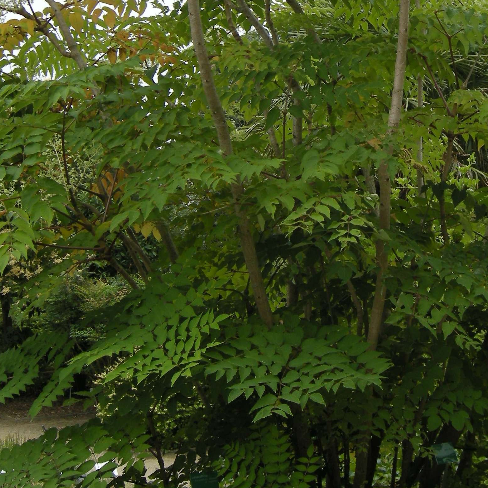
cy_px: 65
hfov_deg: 21.5
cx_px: 356
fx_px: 1276
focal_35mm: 80
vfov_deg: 21.3
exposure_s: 1/154
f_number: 3.8
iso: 64
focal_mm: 7.5
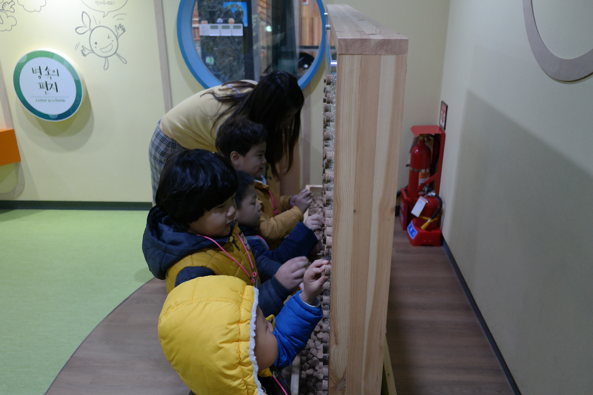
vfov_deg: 43.6
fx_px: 494
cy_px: 198
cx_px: 296
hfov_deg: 61.9
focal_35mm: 30
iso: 800
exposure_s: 1/40
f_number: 3.5
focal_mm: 20
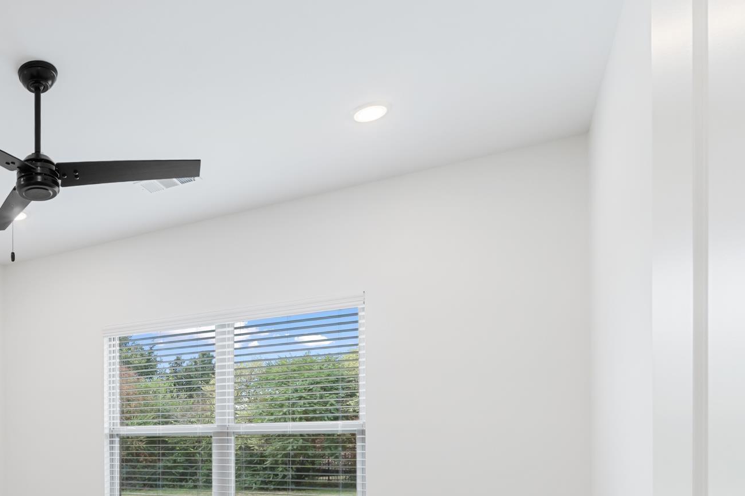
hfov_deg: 54.2
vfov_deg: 40.6
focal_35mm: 29
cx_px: 55
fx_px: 600
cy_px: 470
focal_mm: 10
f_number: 9
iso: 200
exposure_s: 1/5
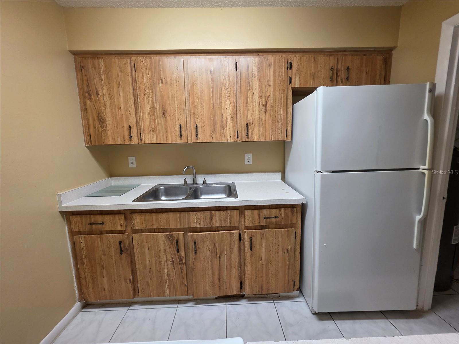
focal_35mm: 13
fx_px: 172
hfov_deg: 106.2
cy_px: 172
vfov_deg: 89.9
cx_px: 230
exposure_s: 1/60
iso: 250
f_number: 1.9
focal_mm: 2.2
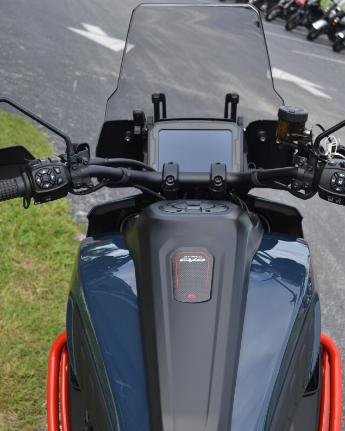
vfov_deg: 30.6
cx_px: 194
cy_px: 216
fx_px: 788
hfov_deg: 24.7
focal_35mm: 62
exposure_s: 1/160
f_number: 6.3
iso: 100
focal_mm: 29
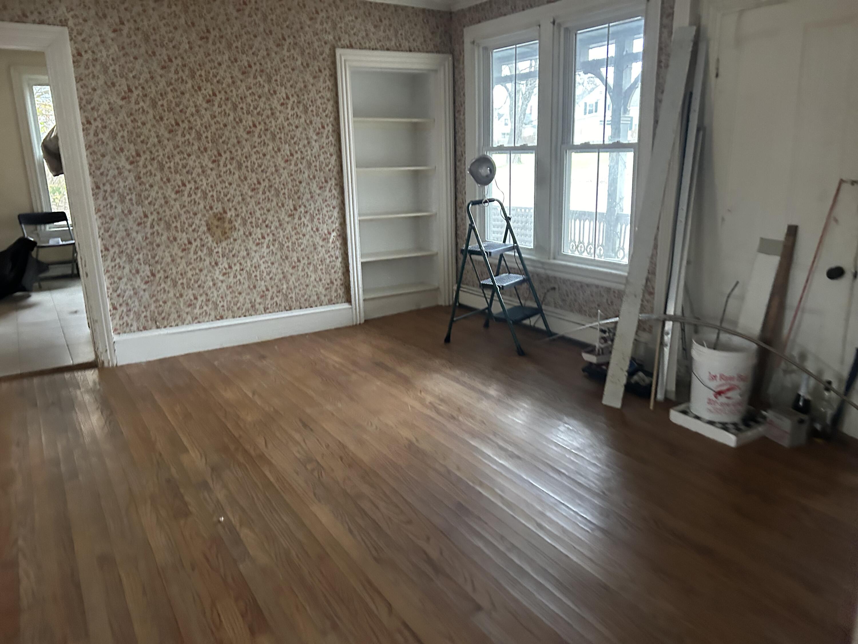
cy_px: 322
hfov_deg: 67.3
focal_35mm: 26
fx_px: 644
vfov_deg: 53.1
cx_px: 429
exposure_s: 1/40
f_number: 1.5
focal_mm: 5.7
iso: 500
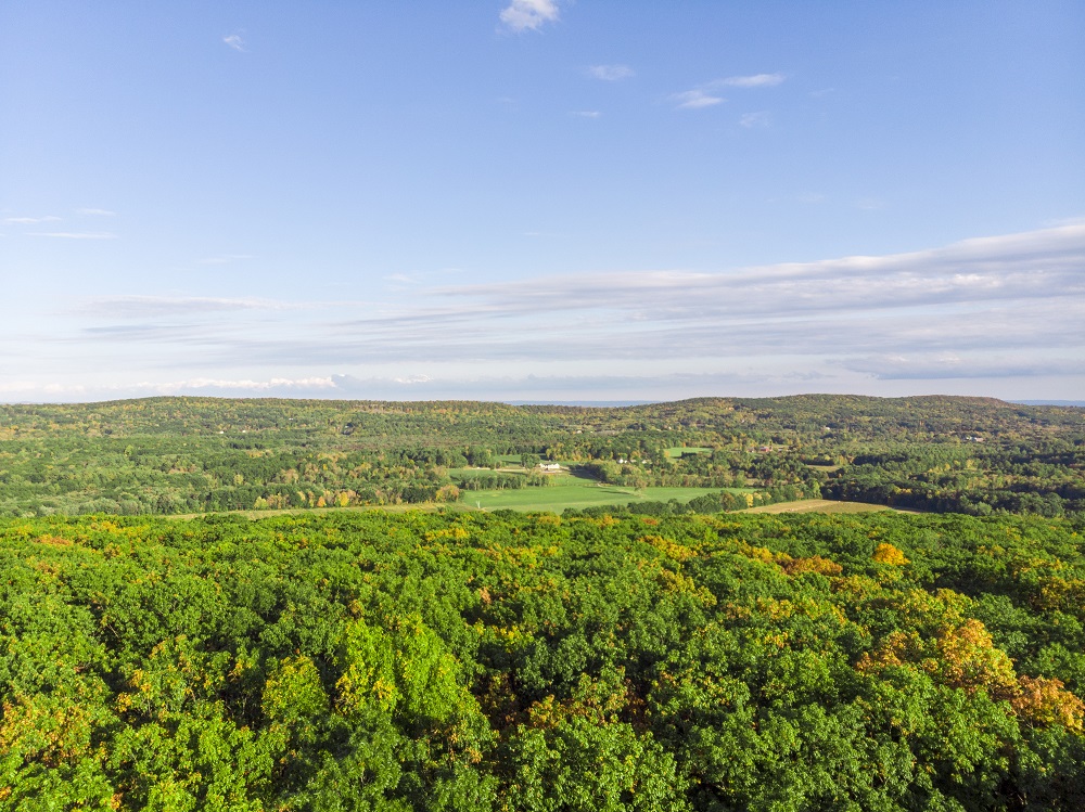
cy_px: 406
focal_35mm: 24
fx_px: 752
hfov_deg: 71.6
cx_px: 542
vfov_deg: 56.8
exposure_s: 1/720
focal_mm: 4.5
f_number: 2.8
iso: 100
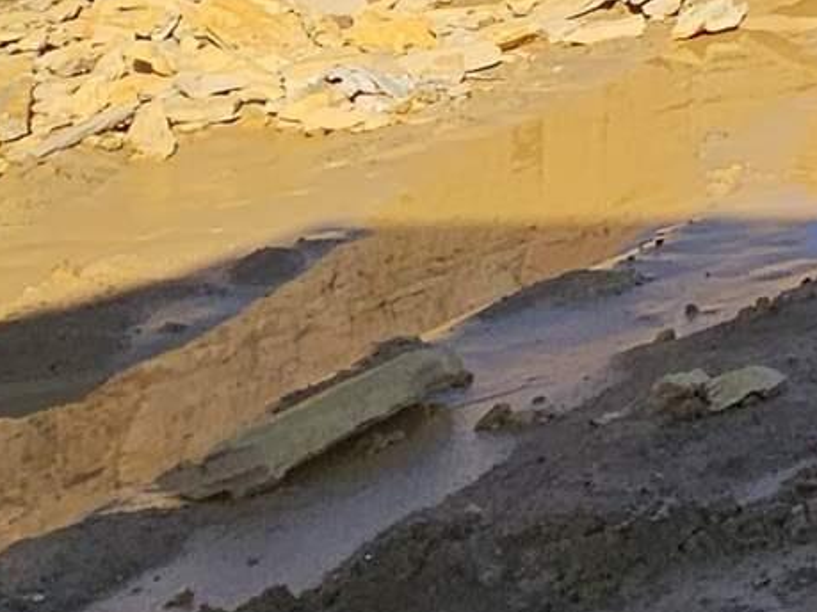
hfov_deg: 15.6
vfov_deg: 14.5
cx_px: 1803
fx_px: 2053
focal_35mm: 87
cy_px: -557
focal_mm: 2.2
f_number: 2.2
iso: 50
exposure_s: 1/2537
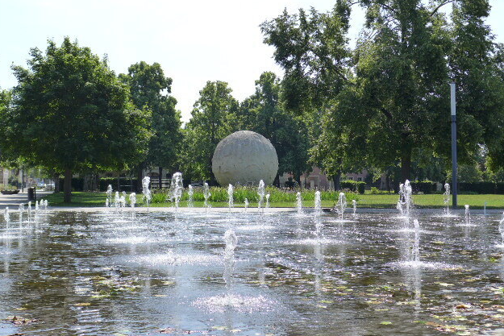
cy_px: 167
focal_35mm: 48
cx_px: 252
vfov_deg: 28.1
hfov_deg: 41.1
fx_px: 672
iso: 125
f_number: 2.8
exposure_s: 1/2000
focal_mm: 9.2
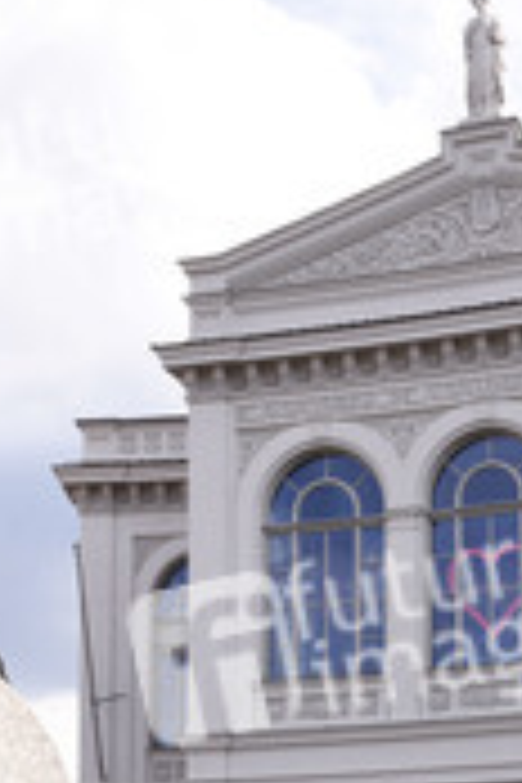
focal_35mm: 69
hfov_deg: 19.3
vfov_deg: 26.8
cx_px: 490
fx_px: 1501
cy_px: 864
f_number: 11
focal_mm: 30
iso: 400
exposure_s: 1/160
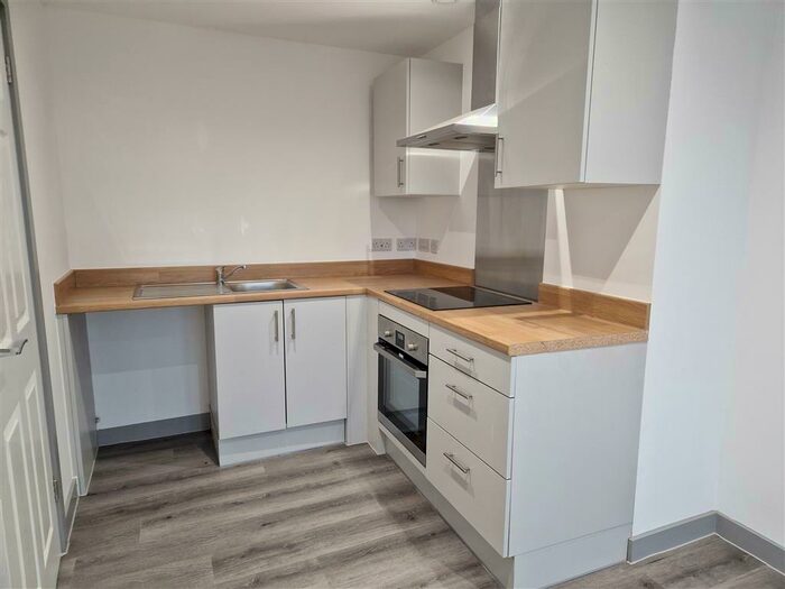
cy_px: 294
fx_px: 522
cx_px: 392
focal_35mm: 23
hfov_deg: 73.9
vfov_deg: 58.9
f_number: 1.8
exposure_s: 1/100
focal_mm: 5.4
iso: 50
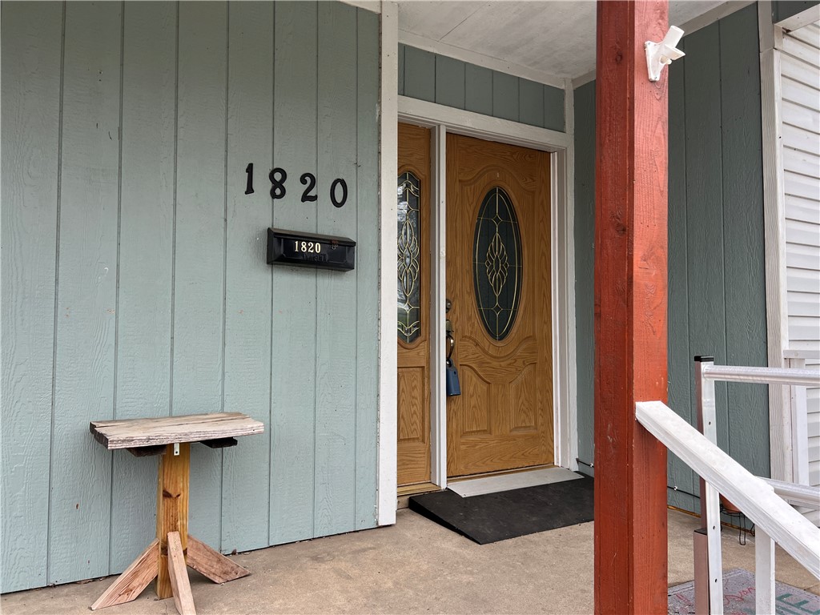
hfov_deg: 67.3
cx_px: 410
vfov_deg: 53.1
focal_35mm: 26
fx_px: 616
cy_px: 308
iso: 50
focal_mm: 5.7
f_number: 1.5
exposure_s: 1/316
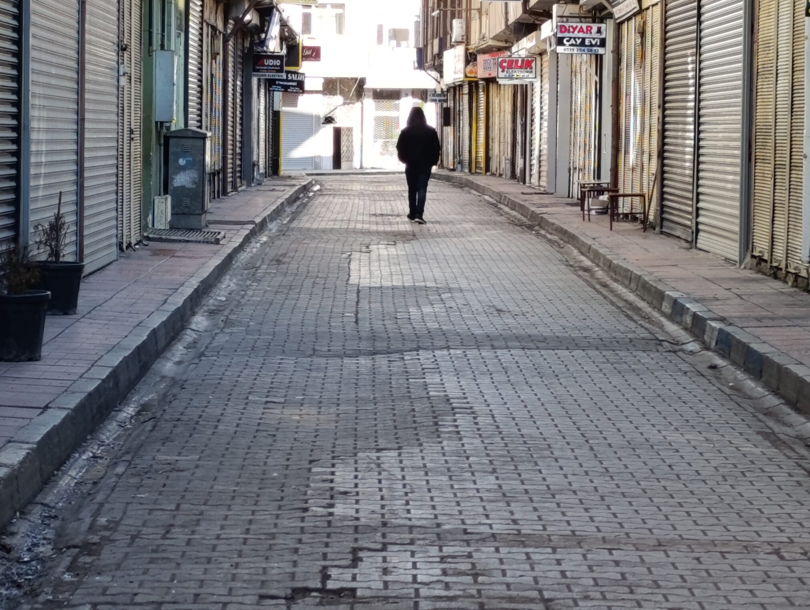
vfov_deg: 48.2
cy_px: 259
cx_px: 400
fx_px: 680
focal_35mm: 29
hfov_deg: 61.6
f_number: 1.6
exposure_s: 1/100
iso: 64
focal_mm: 6.14
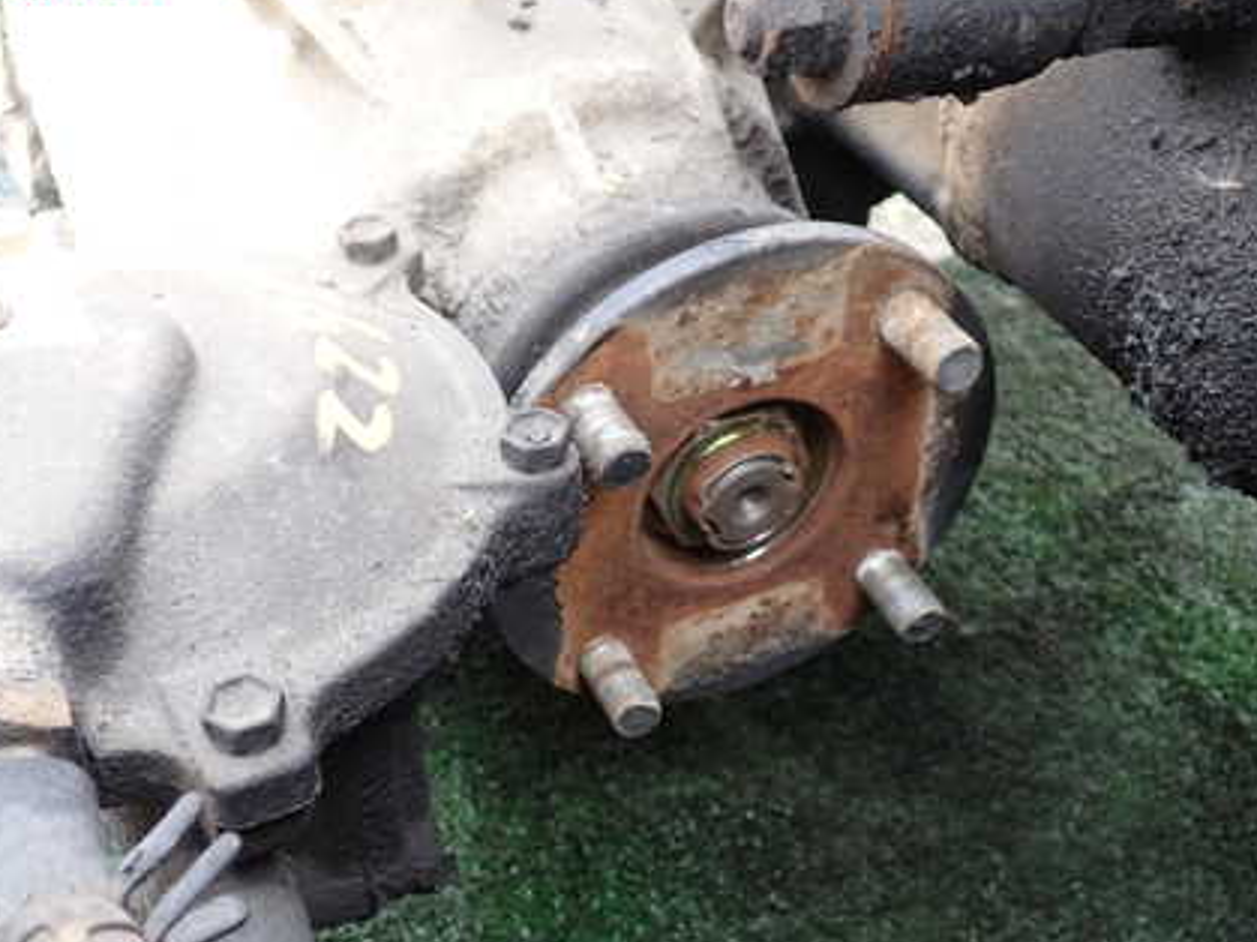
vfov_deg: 33.4
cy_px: 609
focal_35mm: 43
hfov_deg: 43.6
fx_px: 1561
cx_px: 495
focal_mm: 5.4
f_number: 2.3
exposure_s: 1/100
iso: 100
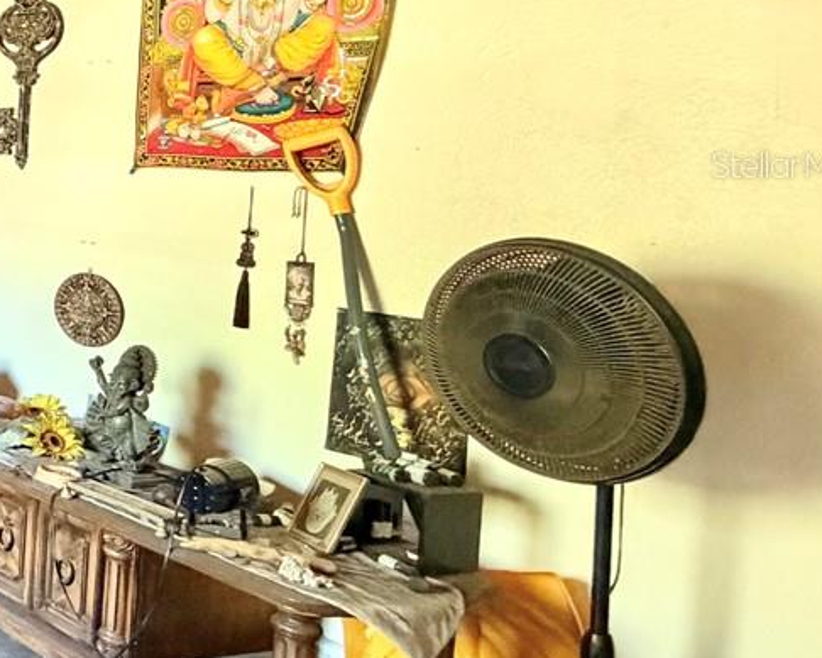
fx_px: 1095
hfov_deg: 26.2
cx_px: -482
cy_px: 164
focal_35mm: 45
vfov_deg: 32.8
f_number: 2.2
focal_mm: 2.22
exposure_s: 1/47
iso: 1250
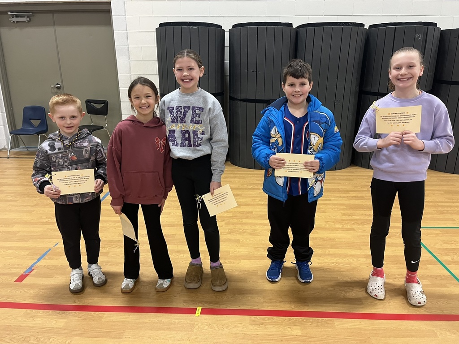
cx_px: 230
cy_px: 172
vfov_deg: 53.1
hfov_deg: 67.3
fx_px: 345
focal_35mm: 26
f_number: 1.6
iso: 250
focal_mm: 5.1
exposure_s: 1/60
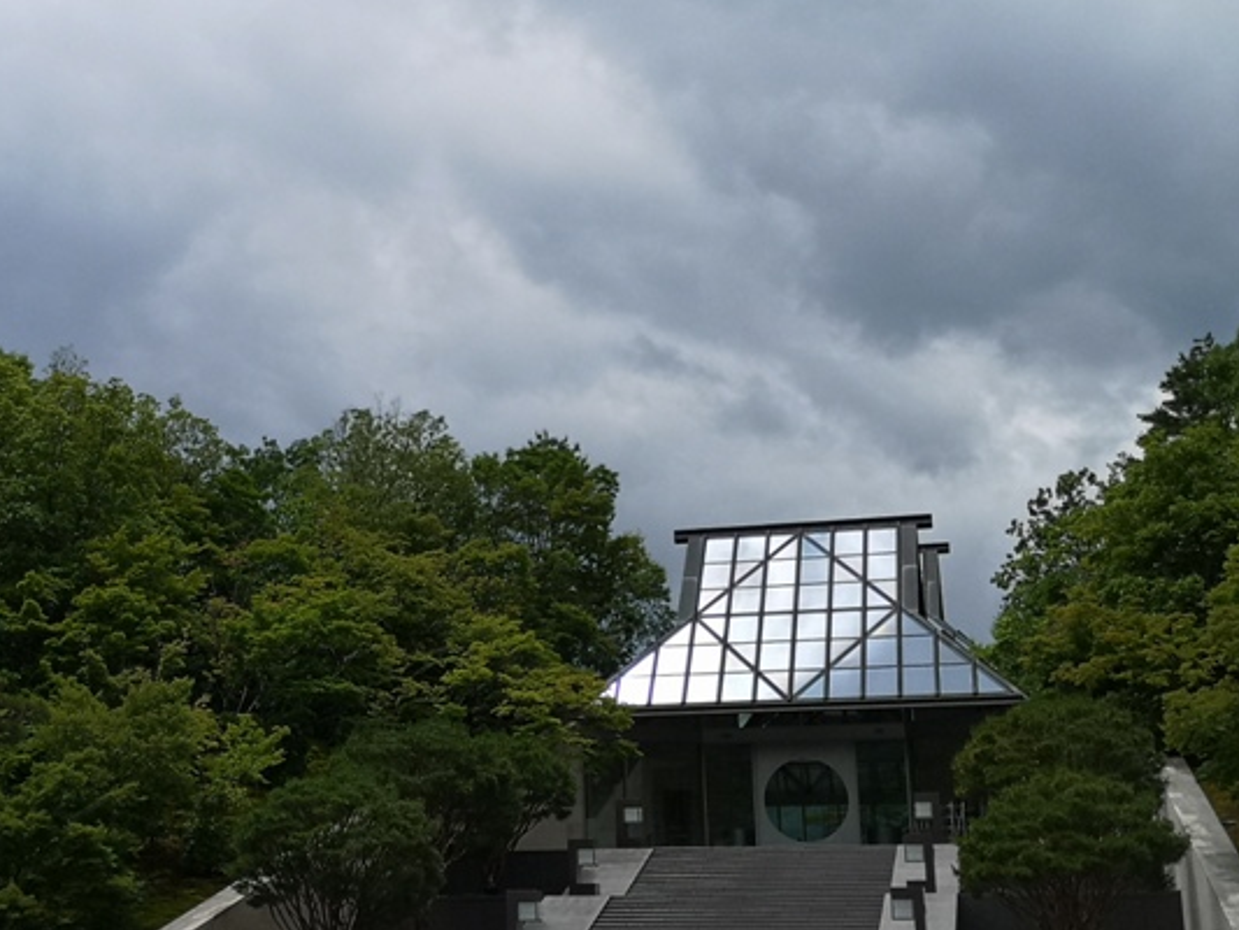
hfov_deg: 35.1
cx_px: 398
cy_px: 493
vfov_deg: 27.0
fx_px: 1933
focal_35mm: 54
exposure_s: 1/3891
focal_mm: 3.95
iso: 50
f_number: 1.8
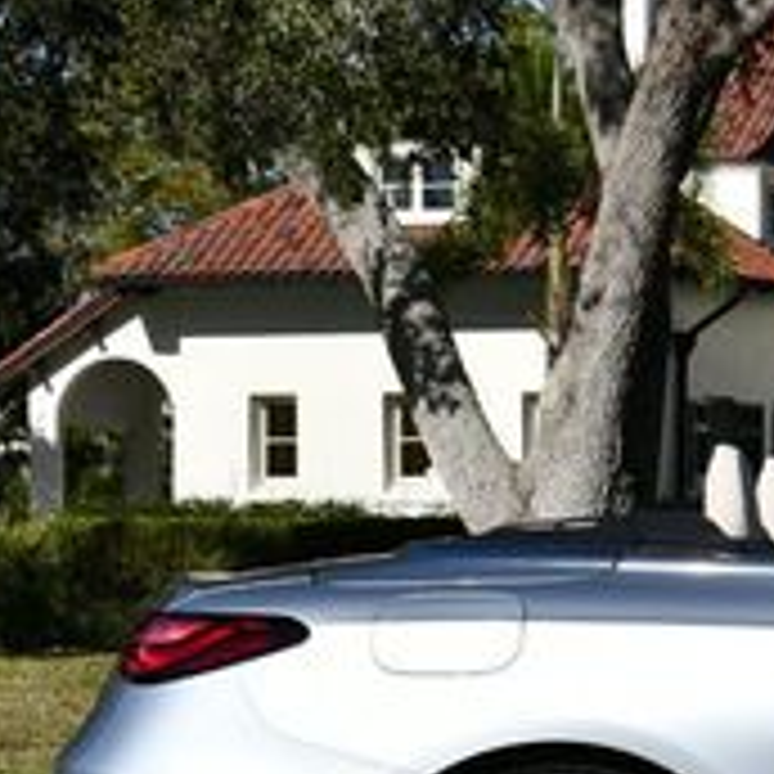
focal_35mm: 158
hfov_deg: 10.5
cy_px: 338
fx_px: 3997
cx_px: 1346
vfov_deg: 11.1
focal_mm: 25
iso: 100
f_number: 9
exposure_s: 1/320
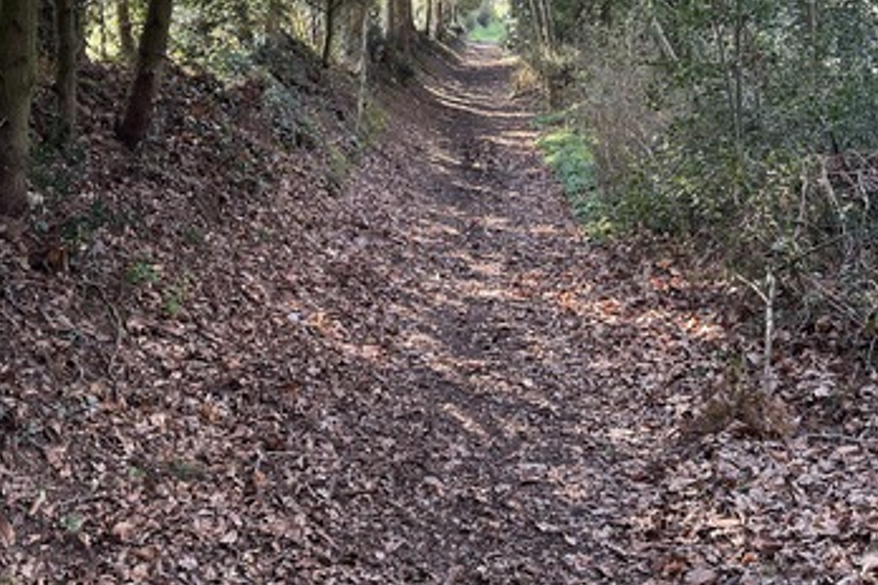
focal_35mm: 43
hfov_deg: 45.4
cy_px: 23
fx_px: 1049
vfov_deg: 29.5
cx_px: 472
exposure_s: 1/121
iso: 125
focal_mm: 6.86
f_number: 1.78
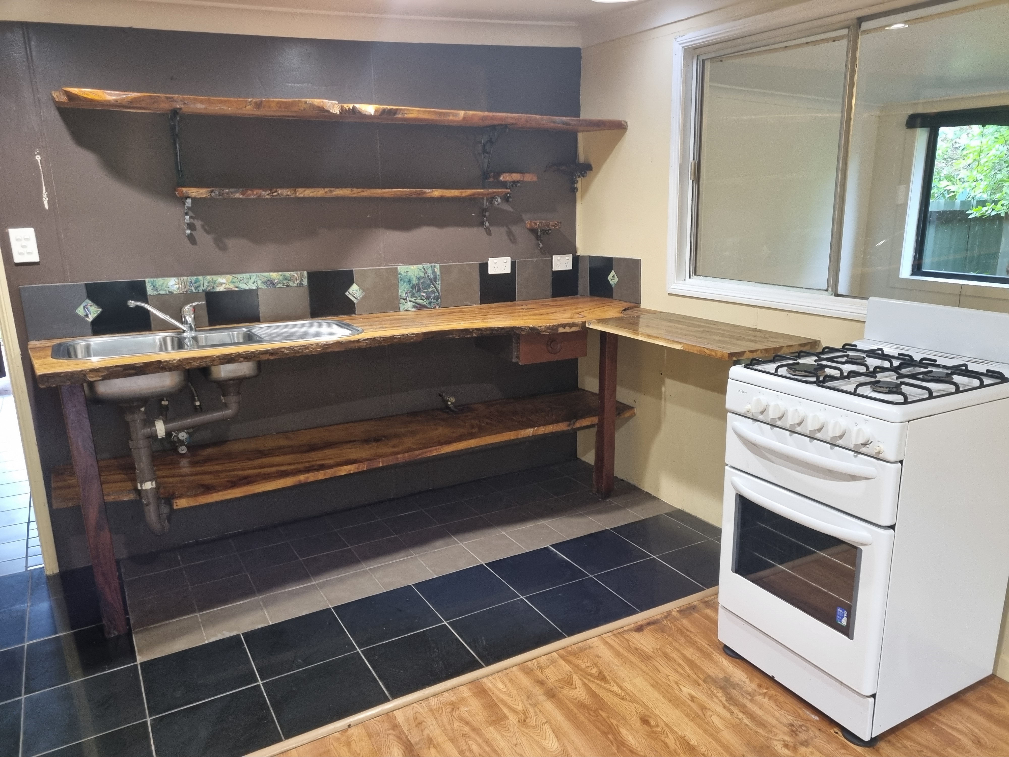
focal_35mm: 26
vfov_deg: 53.1
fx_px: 758
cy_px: 378
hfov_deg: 67.3
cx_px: 504
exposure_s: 1/50
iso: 400
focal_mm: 5.4
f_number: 1.8
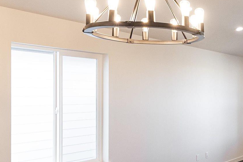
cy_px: 107
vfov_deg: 26.4
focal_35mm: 51
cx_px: 283
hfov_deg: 32.8
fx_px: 344
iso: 1250
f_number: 4
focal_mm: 14
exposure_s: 1/200
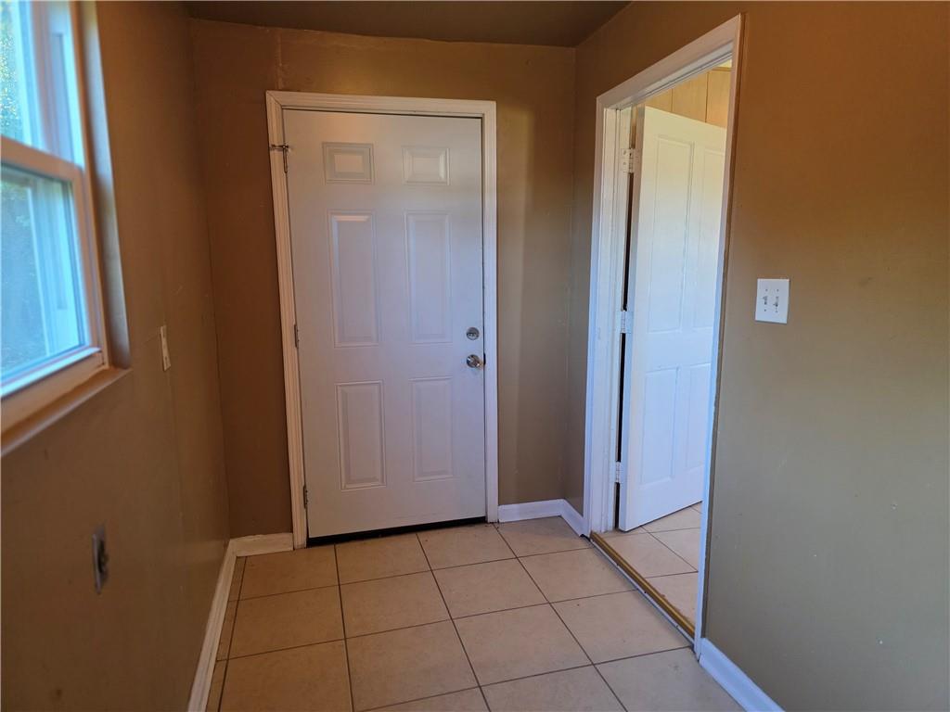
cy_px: 356
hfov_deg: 73.9
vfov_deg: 58.9
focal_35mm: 23
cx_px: 475
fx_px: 631
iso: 400
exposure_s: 1/120
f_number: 1.7
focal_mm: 6.3
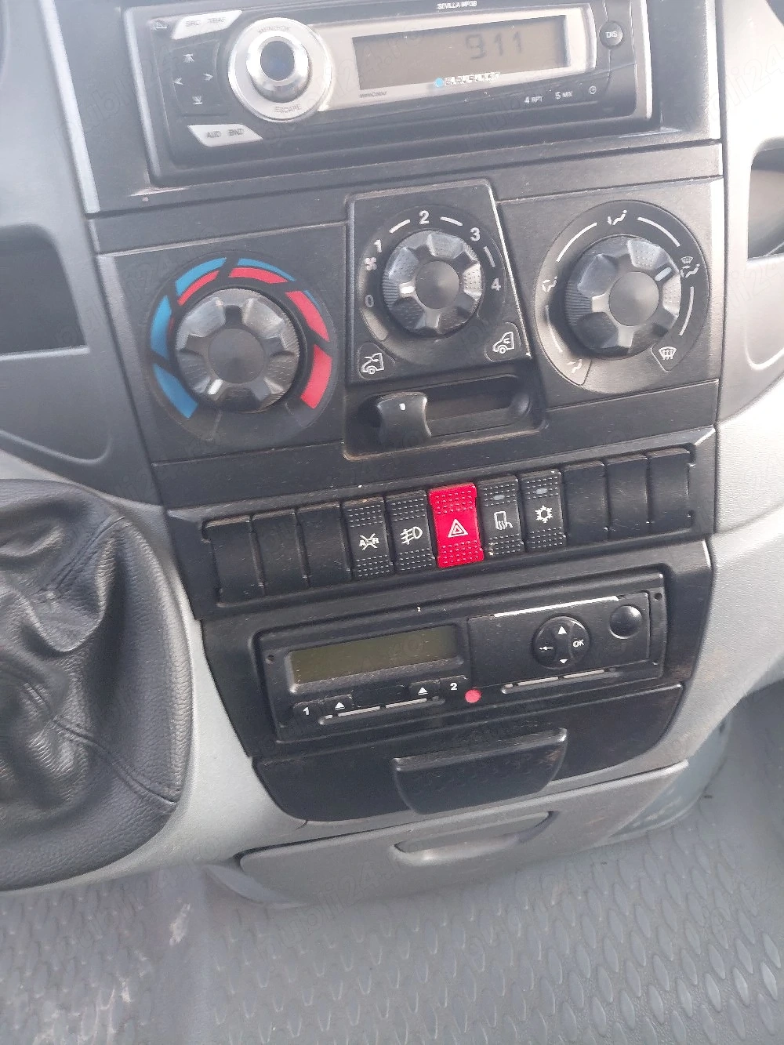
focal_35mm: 25
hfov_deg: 54.9
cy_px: 522
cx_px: 392
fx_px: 755
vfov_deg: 69.4
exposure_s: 1/24
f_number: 1.8
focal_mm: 4.69
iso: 400
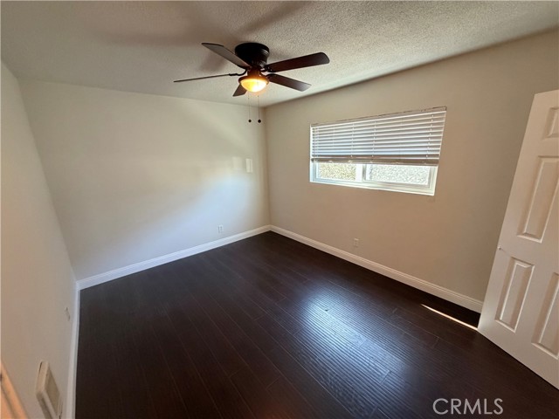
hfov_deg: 102.1
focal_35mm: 14
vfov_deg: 85.7
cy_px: 210
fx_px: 226
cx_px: 280
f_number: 2.2
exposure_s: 1/60
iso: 320
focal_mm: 2.22
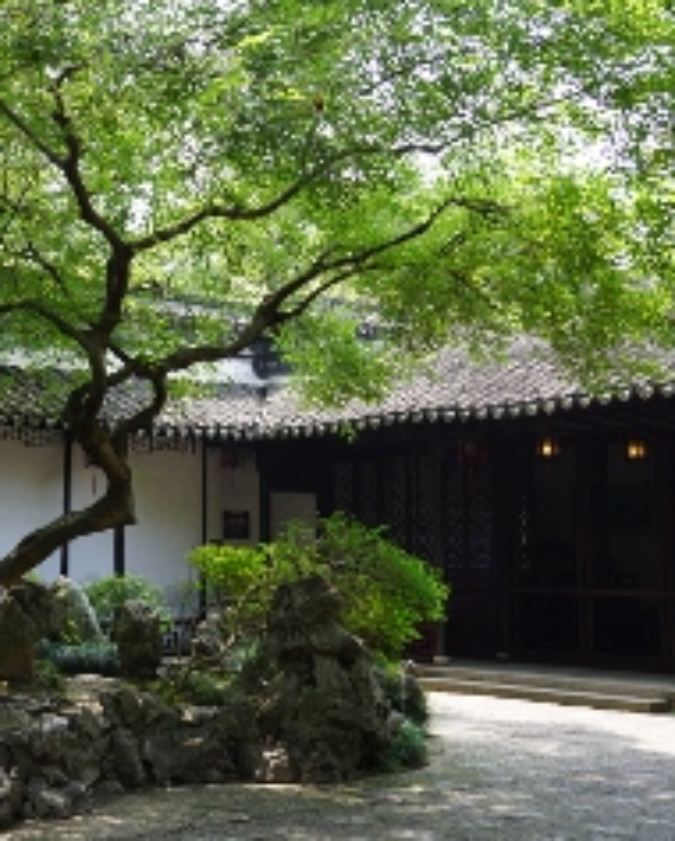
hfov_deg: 25.5
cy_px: 438
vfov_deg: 33.0
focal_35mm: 57
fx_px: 1422
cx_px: 18
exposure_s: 1/80
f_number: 5
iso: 100
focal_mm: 24
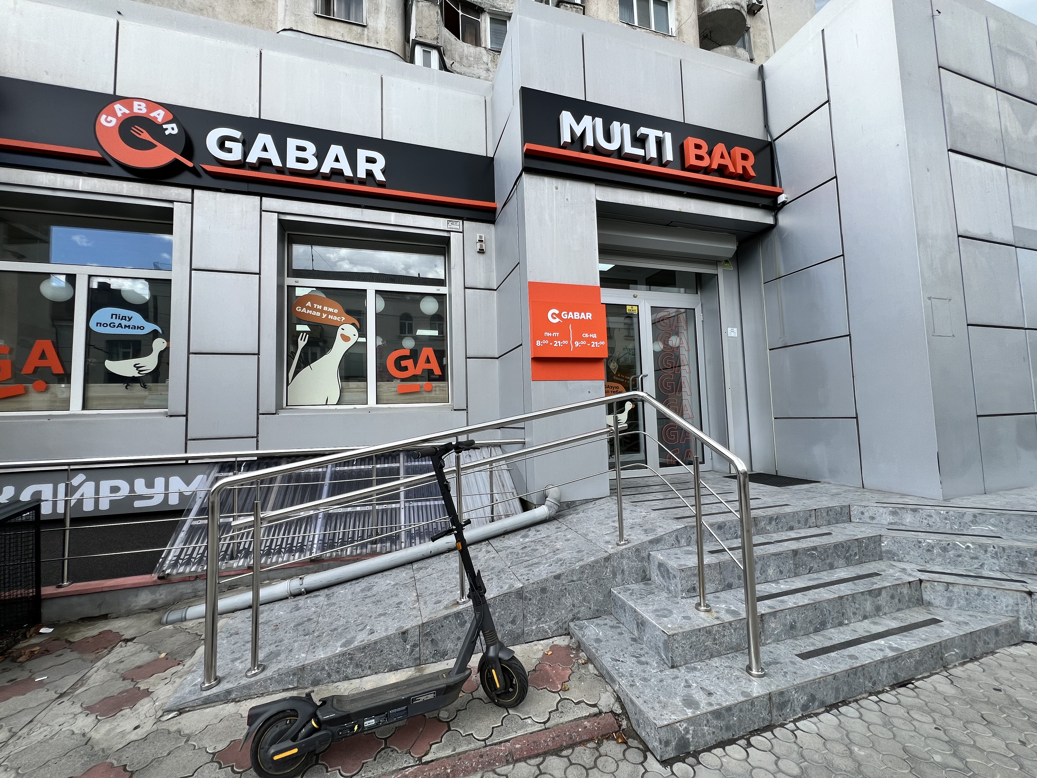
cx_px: 518
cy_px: 389
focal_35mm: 13
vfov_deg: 89.9
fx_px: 389
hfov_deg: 106.2
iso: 32
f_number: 1.8
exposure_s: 1/481
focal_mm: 1.57
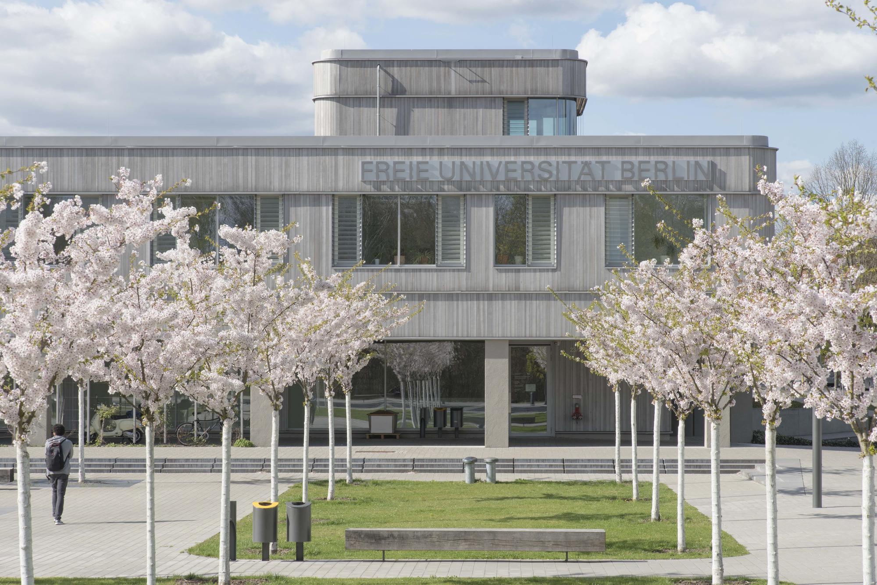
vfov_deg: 14.4
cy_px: 292
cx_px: 438
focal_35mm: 95
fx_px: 2315
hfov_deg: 21.5
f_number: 13
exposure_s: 1/160
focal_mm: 95
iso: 100
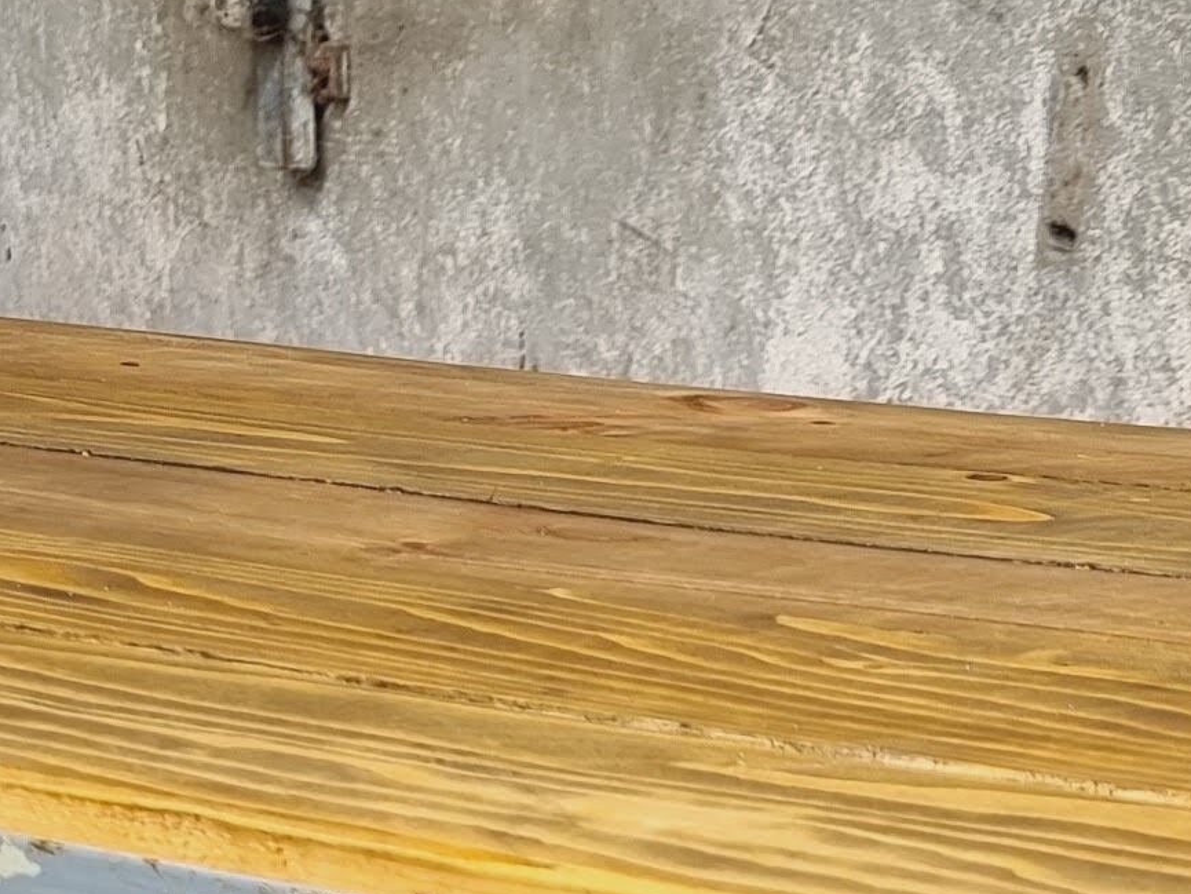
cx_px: 329
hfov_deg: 17.6
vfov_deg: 12.2
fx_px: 3820
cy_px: 1612
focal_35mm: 111
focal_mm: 6.7
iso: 50
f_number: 1.8
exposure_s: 1/100
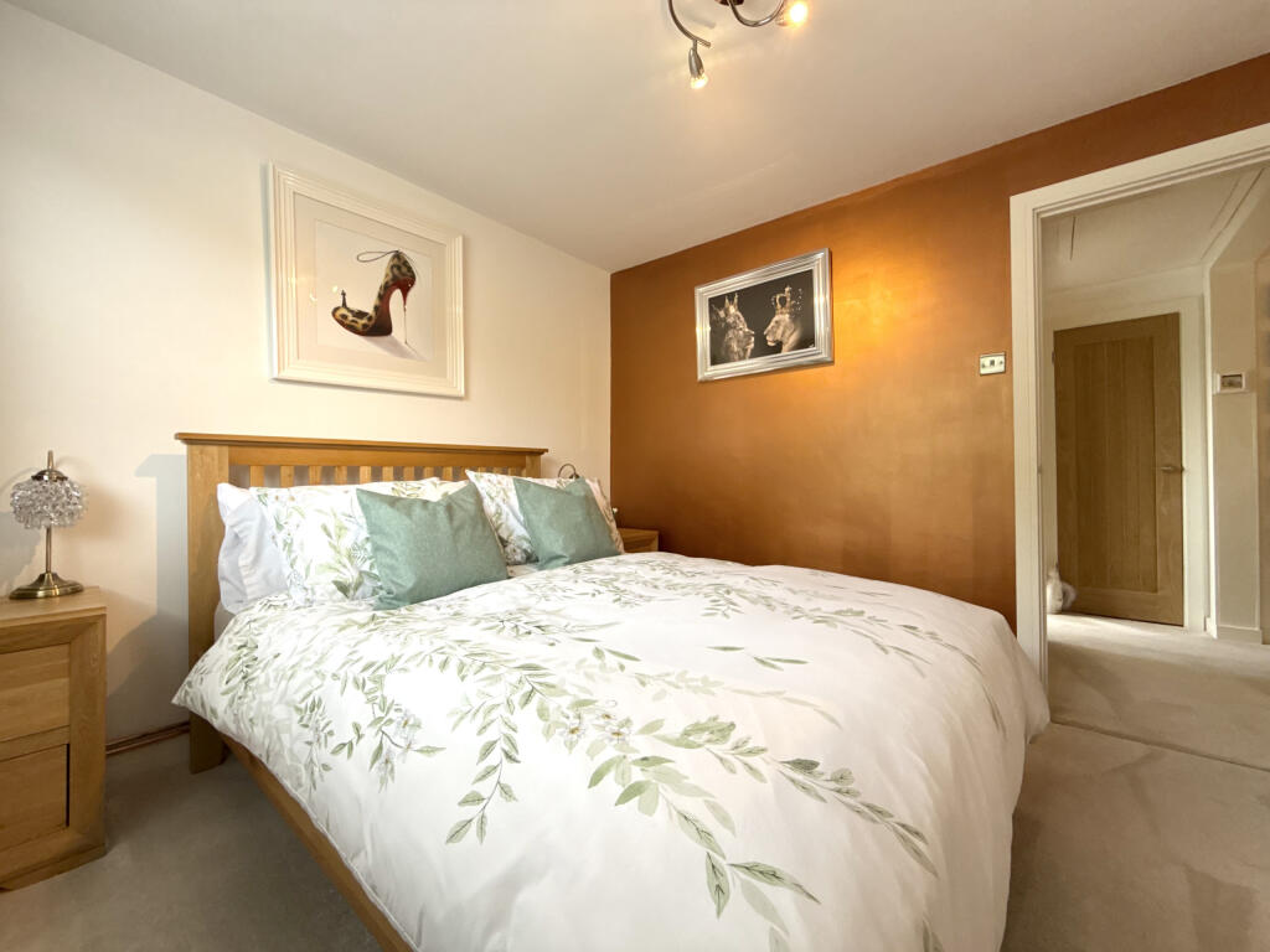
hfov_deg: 102.1
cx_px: 635
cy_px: 476
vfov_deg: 85.7
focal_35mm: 14
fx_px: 514
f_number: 2.2
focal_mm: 2.22
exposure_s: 1/99
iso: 125
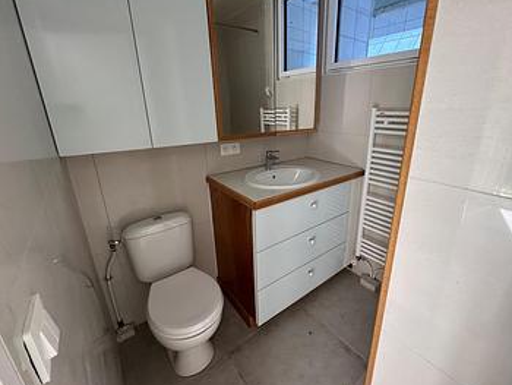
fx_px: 237
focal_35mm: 16
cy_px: 180
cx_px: 281
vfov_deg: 78.1
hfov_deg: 94.2
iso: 160
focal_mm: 2.22
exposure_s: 1/99
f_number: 2.2
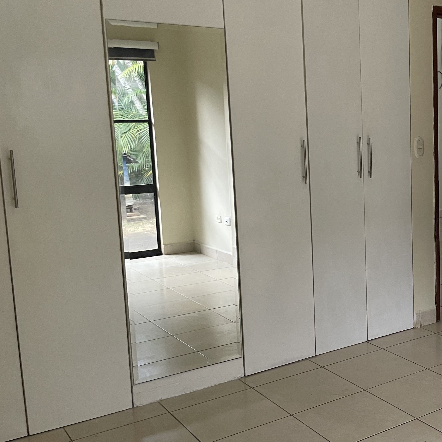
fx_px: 650
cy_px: 220
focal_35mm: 45
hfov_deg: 34.9
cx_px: 418
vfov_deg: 37.6
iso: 80
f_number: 1.6
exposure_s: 1/60
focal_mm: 4.2
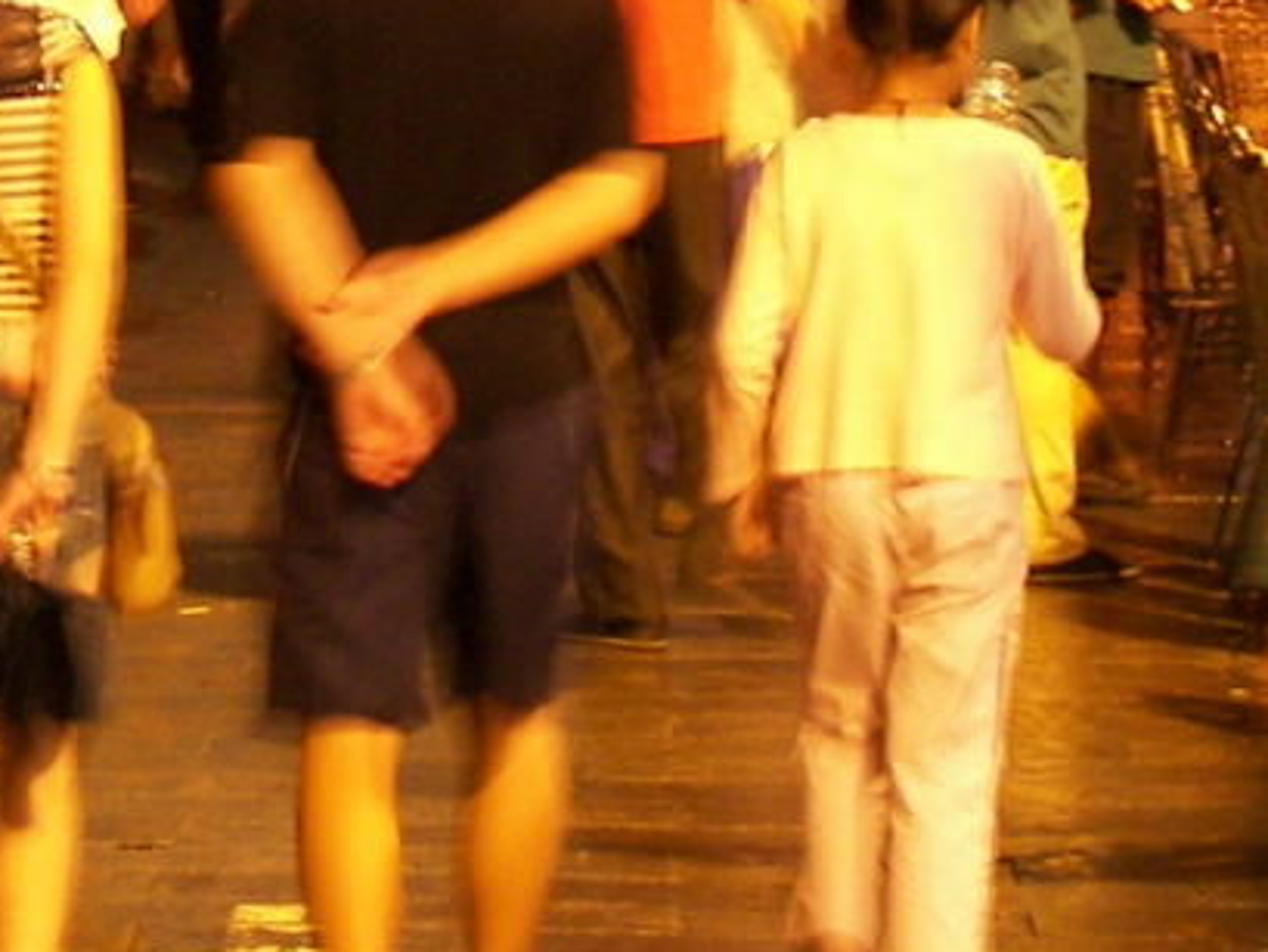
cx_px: 350
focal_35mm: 214
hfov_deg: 9.2
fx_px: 7841
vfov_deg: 6.9
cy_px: -273
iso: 100
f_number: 2.8
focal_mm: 12
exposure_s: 1/4
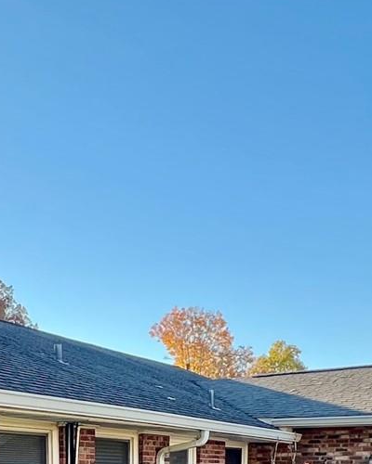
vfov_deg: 29.2
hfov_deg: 28.6
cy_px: 603
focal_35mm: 52
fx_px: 716
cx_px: 81
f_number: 1.8
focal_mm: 1.57
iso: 32
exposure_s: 1/254
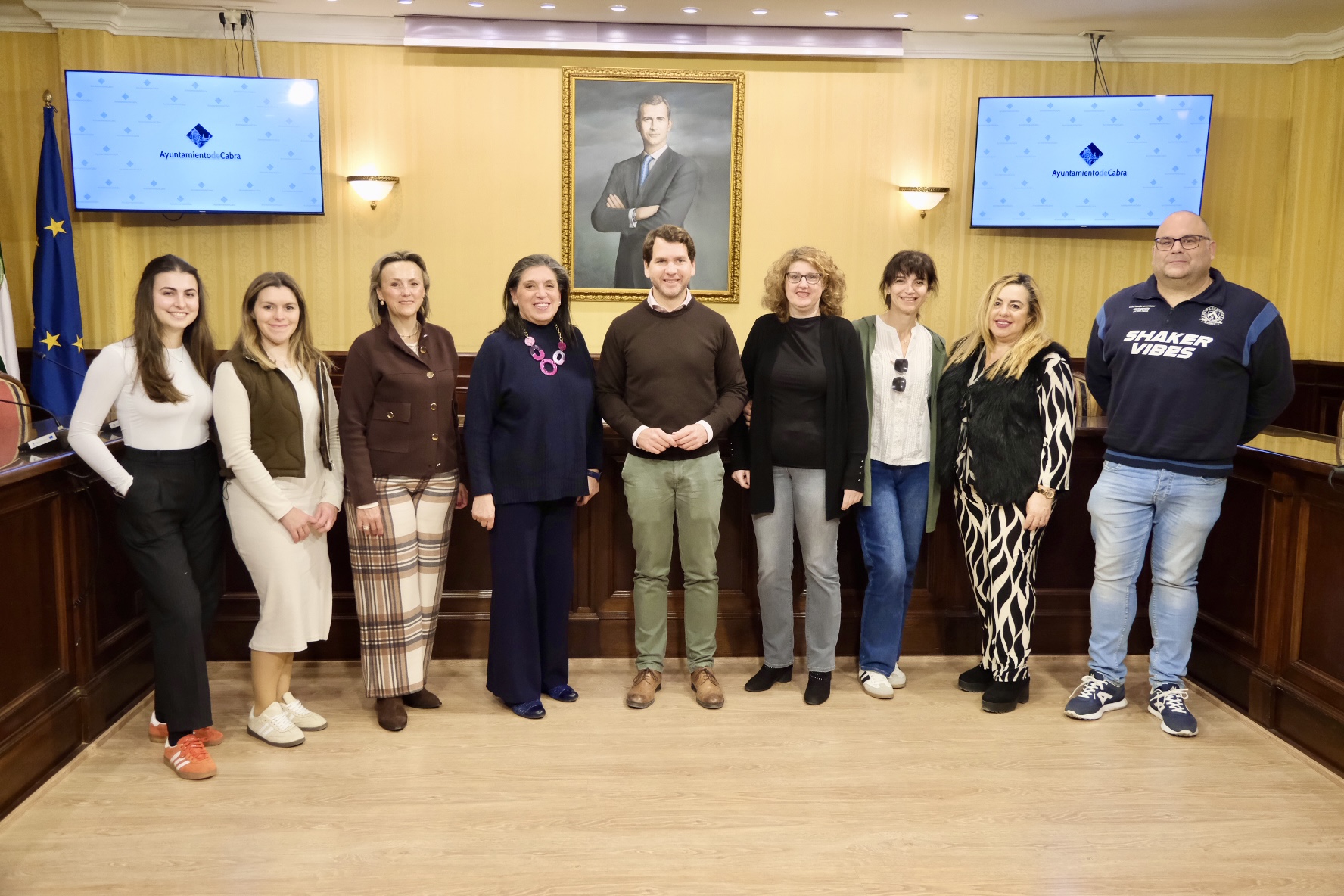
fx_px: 1083
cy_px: 448
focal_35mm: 29
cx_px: 672
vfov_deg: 45.0
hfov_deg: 63.7
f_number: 4
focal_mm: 19.2
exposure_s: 1/160
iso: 3200
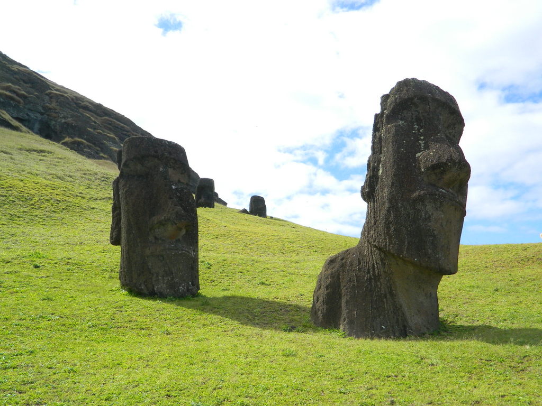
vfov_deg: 45.4
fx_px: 485
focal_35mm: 31
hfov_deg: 58.4
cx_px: 271
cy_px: 203
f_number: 3.2
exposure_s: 1/1000
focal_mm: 5.6
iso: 110
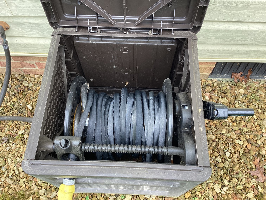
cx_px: 133
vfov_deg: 45.4
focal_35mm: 31
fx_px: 238
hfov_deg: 58.3
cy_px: 100
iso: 40
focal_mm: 3.3
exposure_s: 1/120
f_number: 2.4
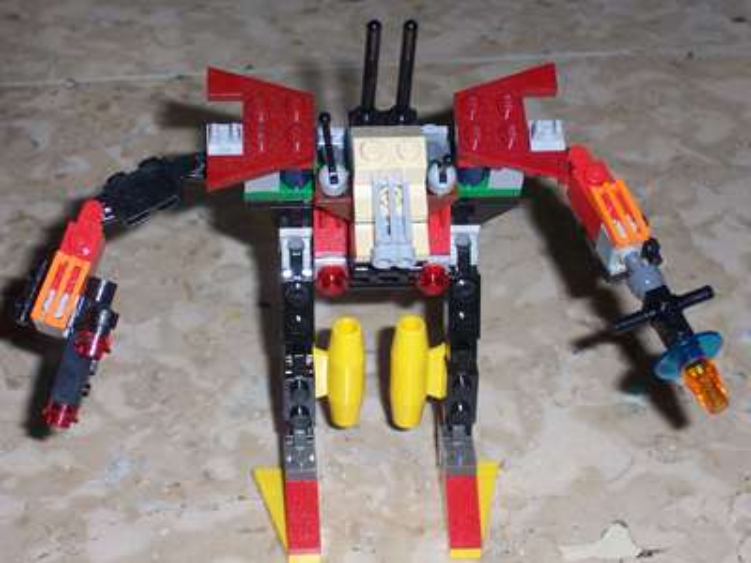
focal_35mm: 87
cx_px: 376
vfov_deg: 17.0
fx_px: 1887
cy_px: 282
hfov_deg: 22.5
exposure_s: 1/100
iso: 125
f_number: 4.5
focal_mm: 14.9
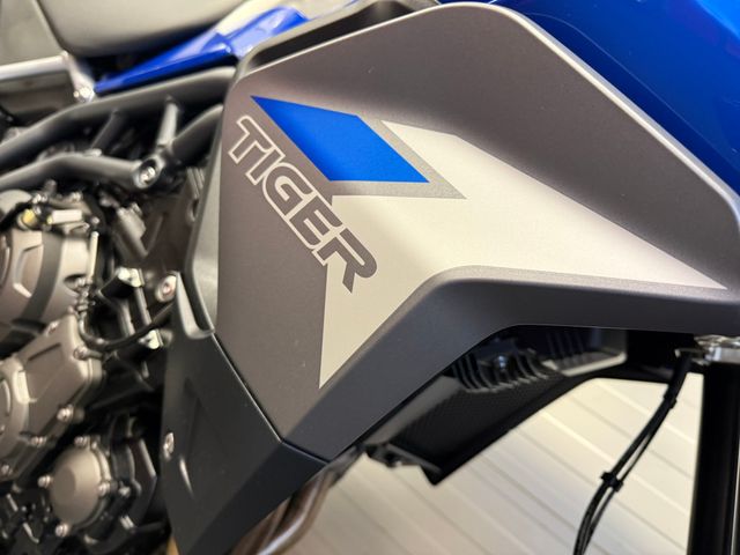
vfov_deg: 56.8
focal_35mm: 24
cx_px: 370
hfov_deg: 71.6
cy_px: 278
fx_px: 513
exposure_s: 1/50
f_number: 1.78
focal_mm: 6.76
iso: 400
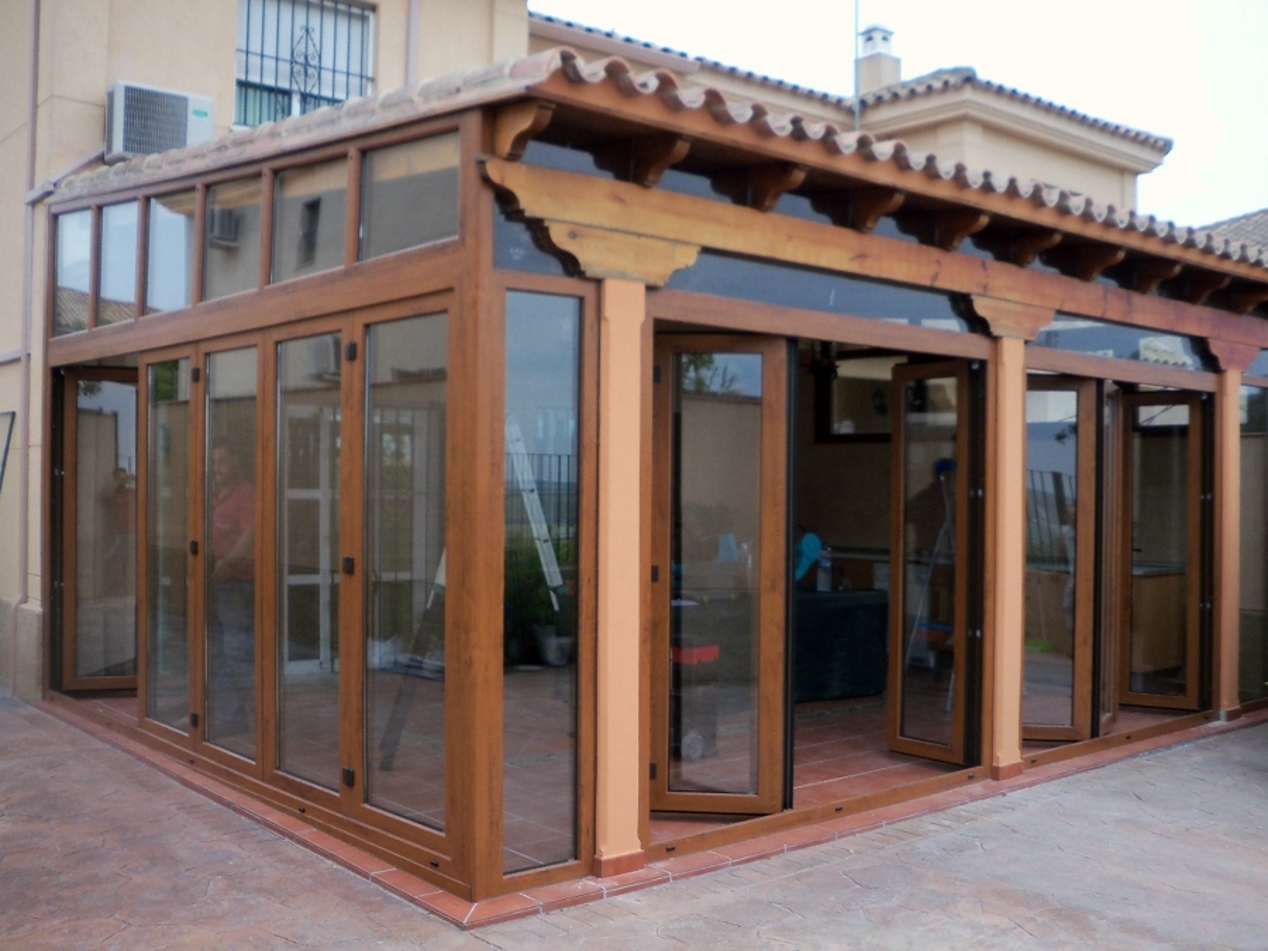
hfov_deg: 49.0
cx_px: 634
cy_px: 476
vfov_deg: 37.7
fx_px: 1392
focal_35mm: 38
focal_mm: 6.3
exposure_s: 1/400
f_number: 3.5
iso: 100
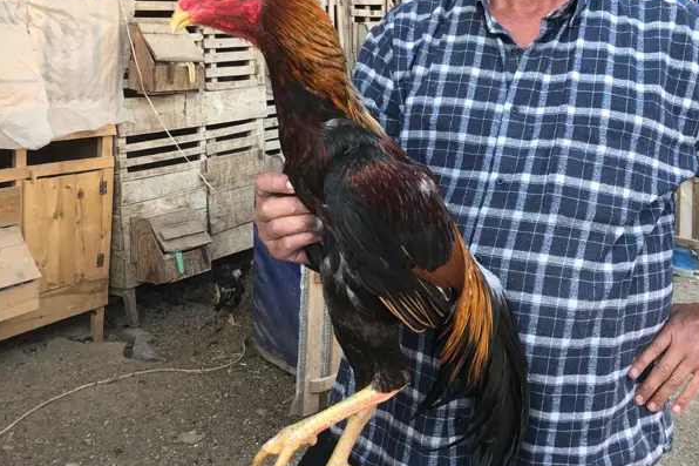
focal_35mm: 43
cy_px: 149
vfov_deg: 30.9
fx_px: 835
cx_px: 436
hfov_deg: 45.1
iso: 20
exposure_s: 1/121
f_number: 1.8
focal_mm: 3.99
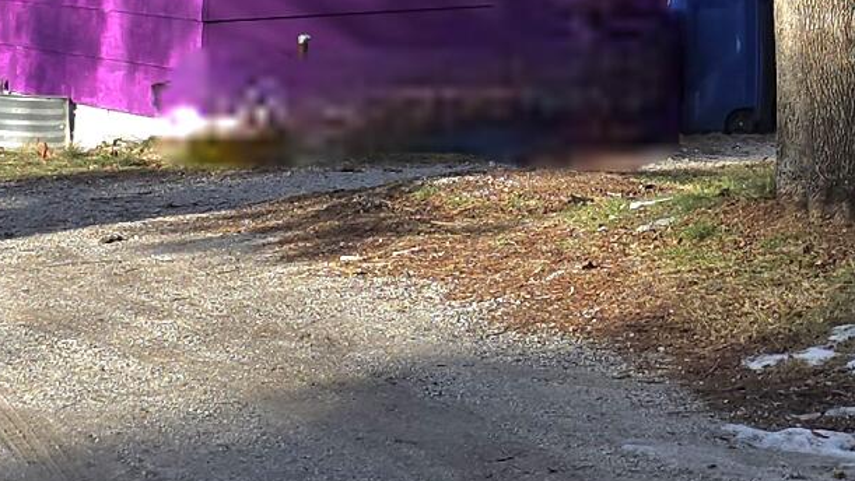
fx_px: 2789
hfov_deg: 16.9
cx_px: 940
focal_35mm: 123
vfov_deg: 9.2
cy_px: -499
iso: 12
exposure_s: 1/625
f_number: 1.7
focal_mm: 6.3
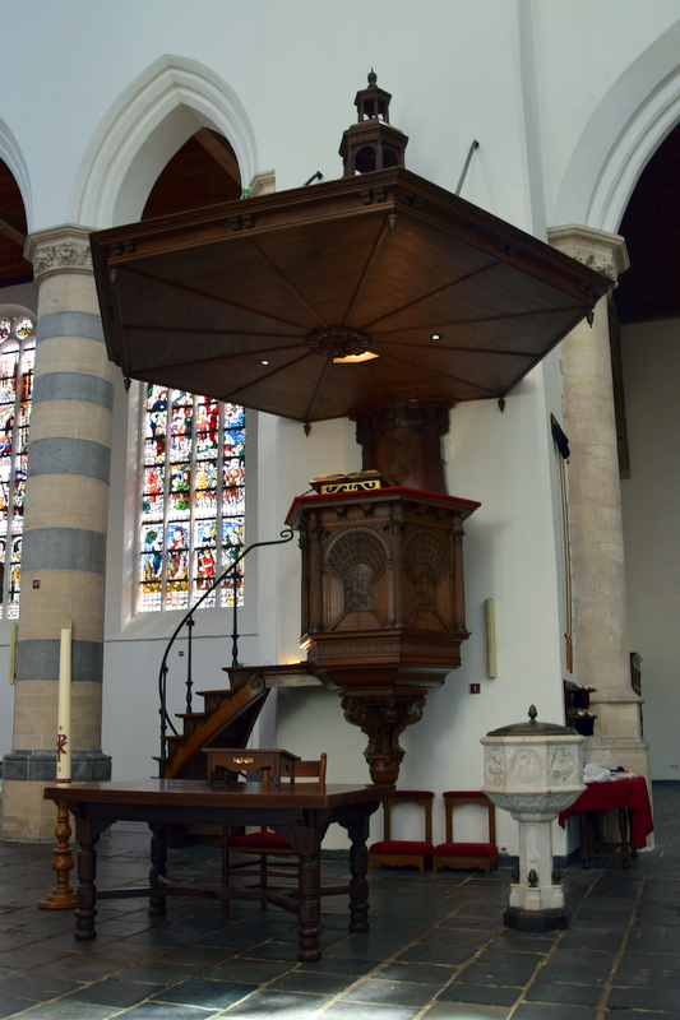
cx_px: 340
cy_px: 510
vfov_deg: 67.4
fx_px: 765
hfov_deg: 47.9
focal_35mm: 27
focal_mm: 18
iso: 125
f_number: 3.5
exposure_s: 1/6
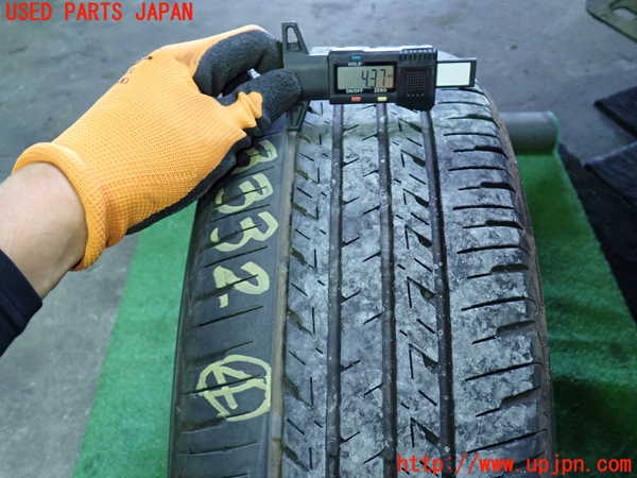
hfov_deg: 60.0
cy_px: 239
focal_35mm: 30
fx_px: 552
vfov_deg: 46.8
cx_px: 318
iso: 250
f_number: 2.3
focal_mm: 5.4
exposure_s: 1/30
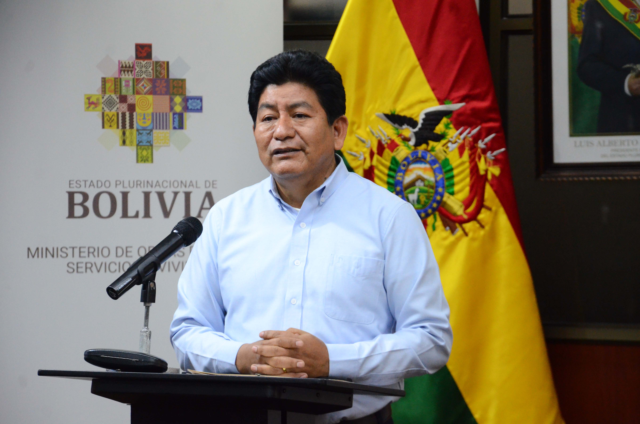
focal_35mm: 158
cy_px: 212
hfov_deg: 13.1
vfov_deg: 8.7
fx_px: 2794
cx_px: 320
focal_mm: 105
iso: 3200
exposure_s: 1/125
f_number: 5.6
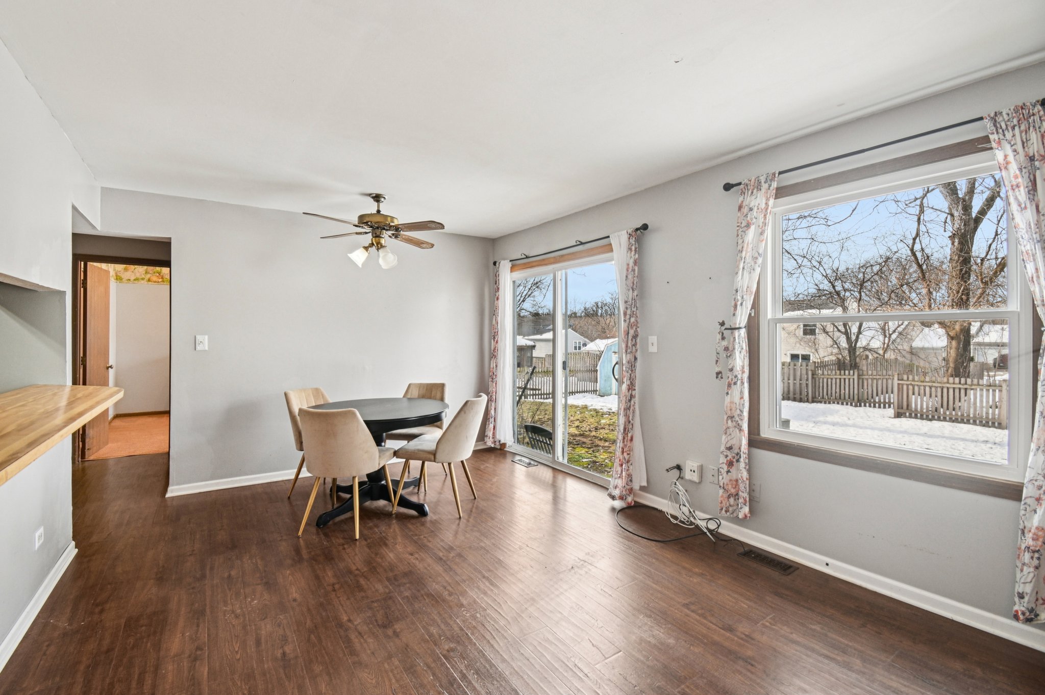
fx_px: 435
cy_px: 348
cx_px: 522
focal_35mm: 15
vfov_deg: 77.3
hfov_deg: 100.4
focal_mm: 10
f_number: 8
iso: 200
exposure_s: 1/15
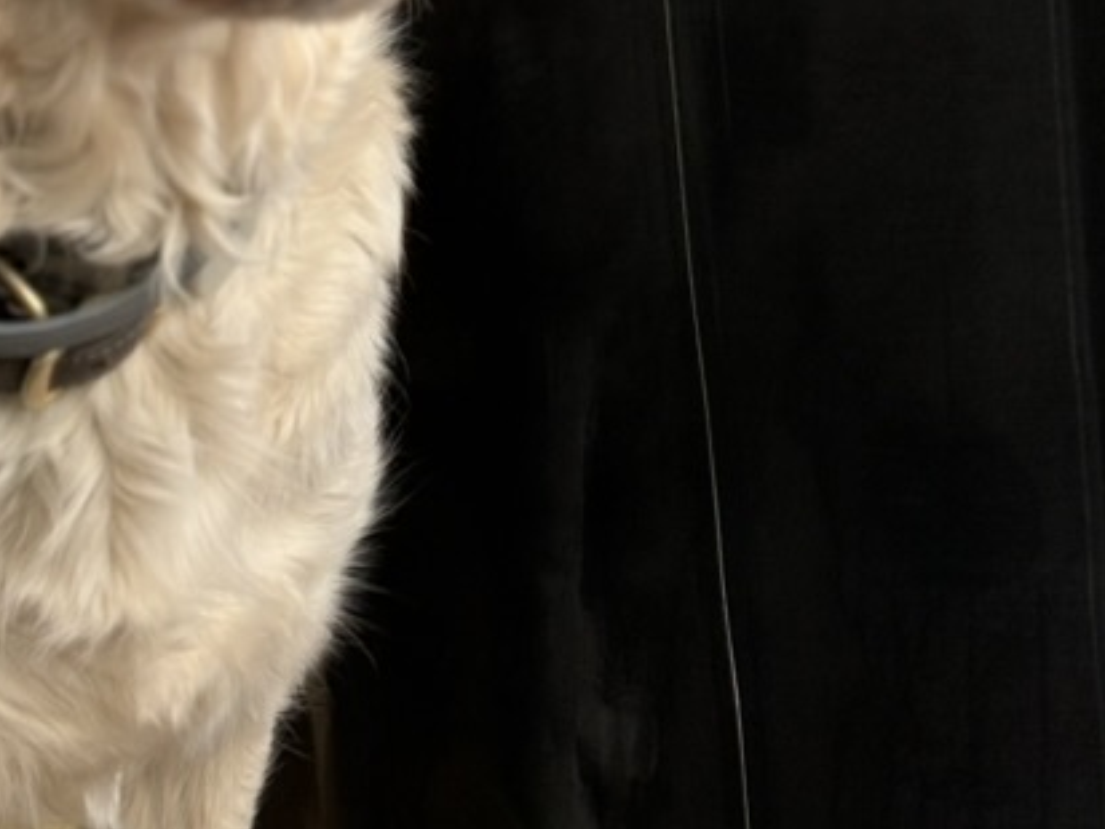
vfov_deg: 11.2
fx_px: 4119
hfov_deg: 15.3
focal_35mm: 129
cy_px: -305
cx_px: 540
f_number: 1.6
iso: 50
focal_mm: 5.96
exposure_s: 1/63
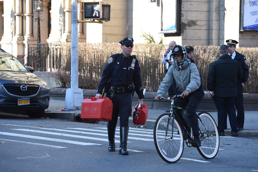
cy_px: 86
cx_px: 129
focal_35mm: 175
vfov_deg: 7.8
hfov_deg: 11.8
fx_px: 1253
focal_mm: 175
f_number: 5.6
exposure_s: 1/800
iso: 1100
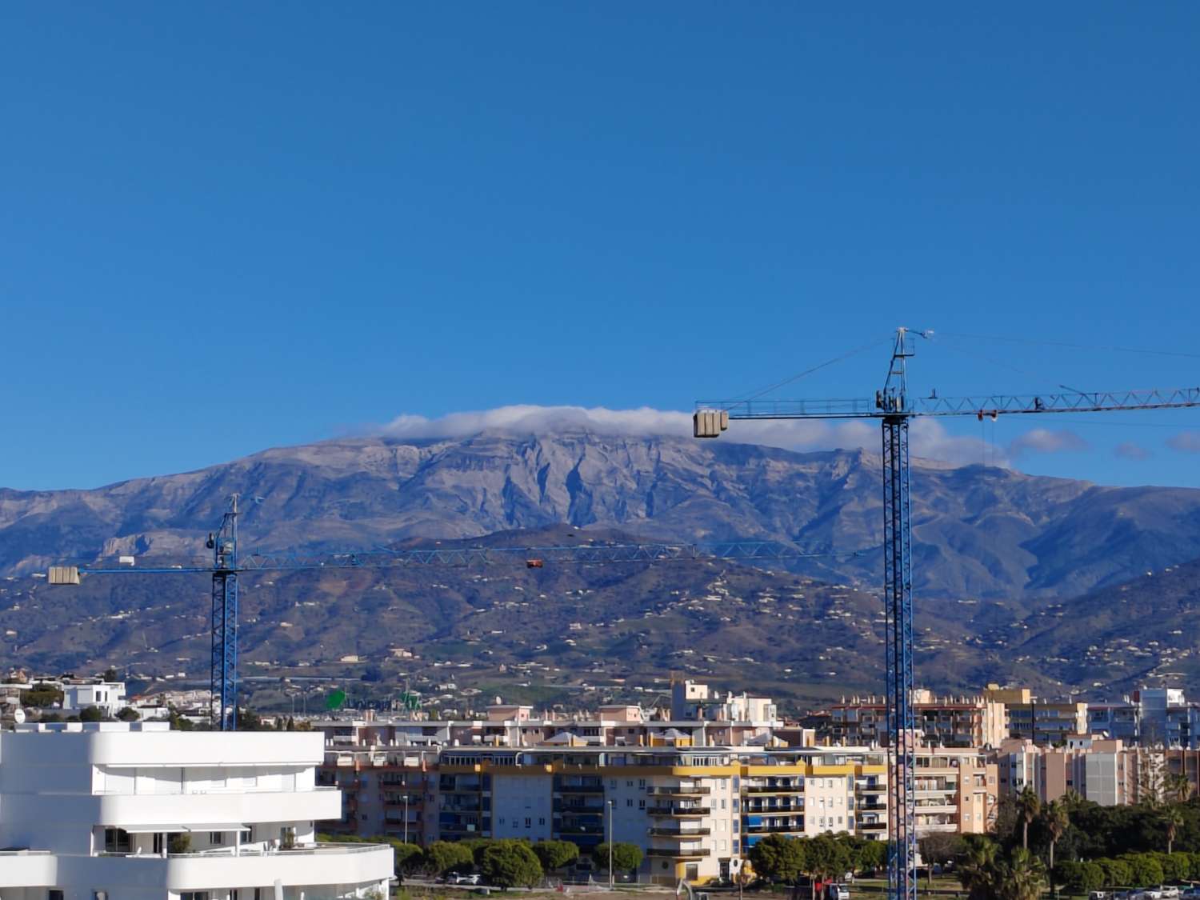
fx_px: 3224
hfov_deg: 21.1
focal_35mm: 93
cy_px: 450
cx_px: 600
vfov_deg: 15.9
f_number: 1.9
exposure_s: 1/2600
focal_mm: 5.52
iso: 100
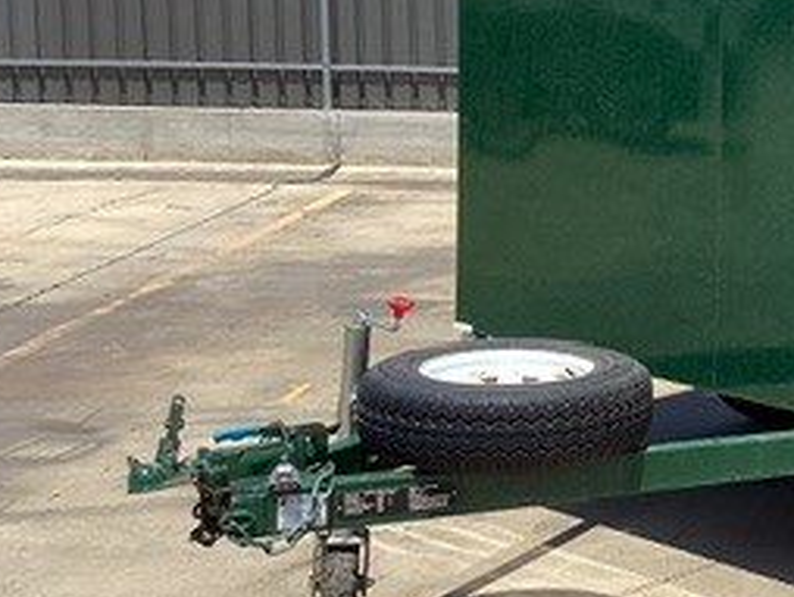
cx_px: 950
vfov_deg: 18.8
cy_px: 166
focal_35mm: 78
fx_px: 1791
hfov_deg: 23.0
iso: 25
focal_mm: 3.3
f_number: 2.4
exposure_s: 1/1359
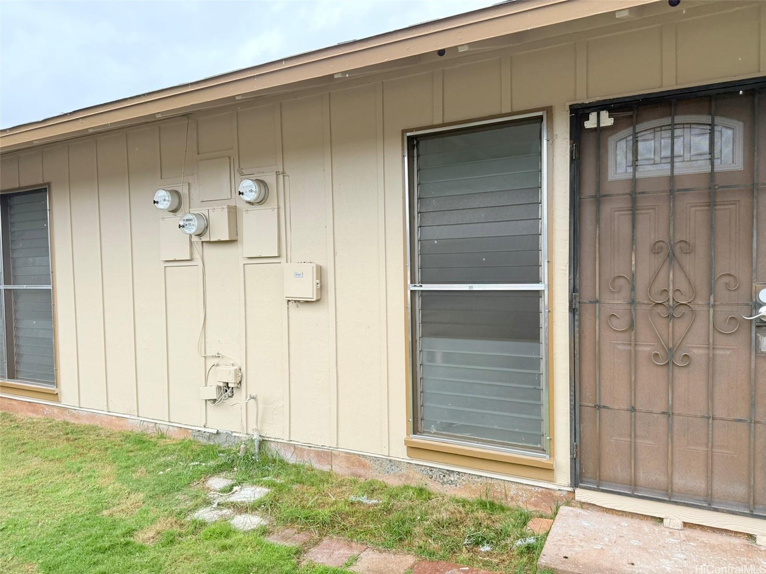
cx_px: 383
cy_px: 287
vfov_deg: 56.8
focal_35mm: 24
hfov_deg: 71.6
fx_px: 531
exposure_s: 1/617
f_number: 1.78
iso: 100
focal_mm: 6.76
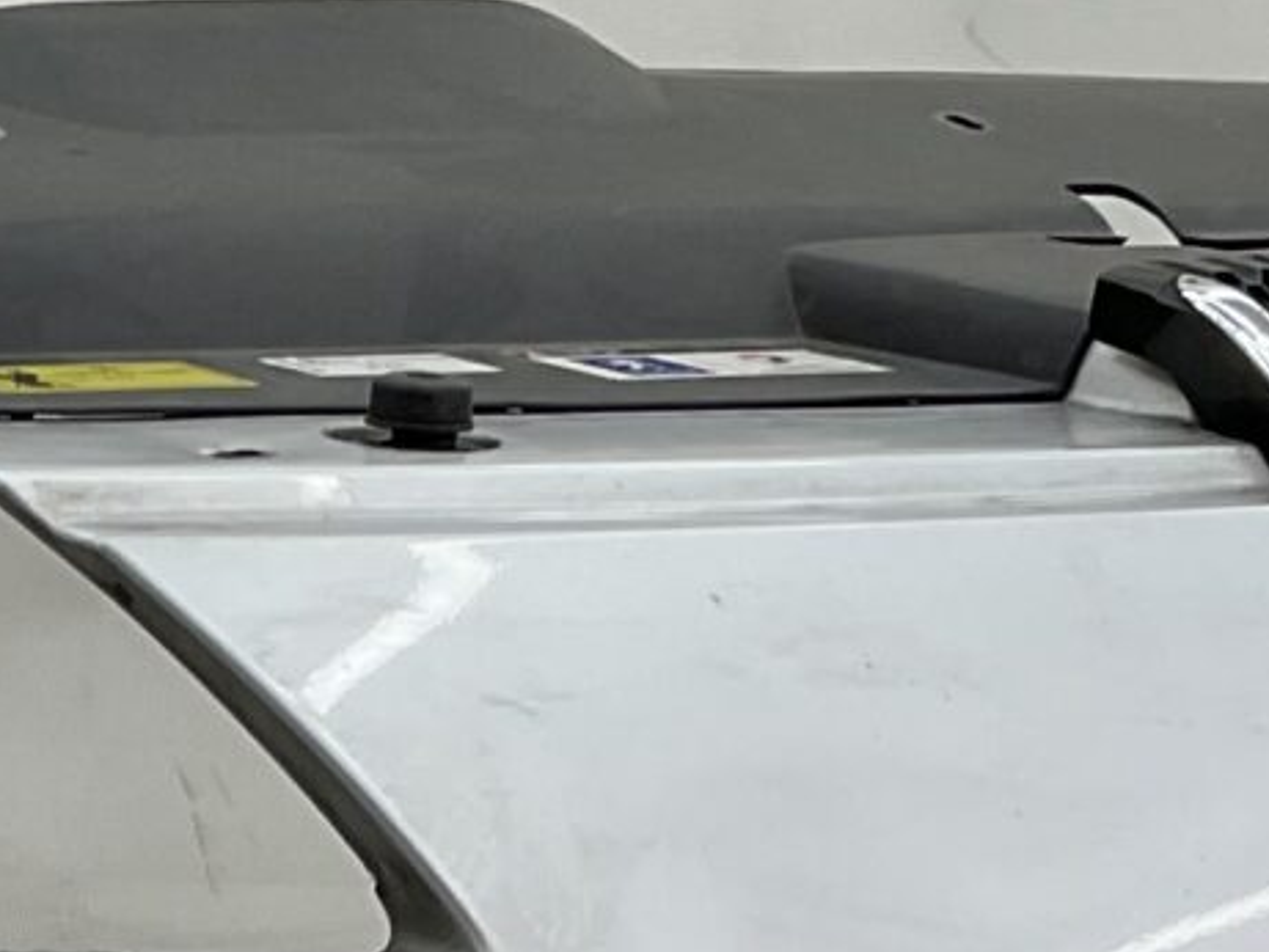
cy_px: 1505
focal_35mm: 161
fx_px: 5904
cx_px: -165
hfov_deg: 12.1
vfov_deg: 9.0
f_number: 1.8
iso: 25
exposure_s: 1/120
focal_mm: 3
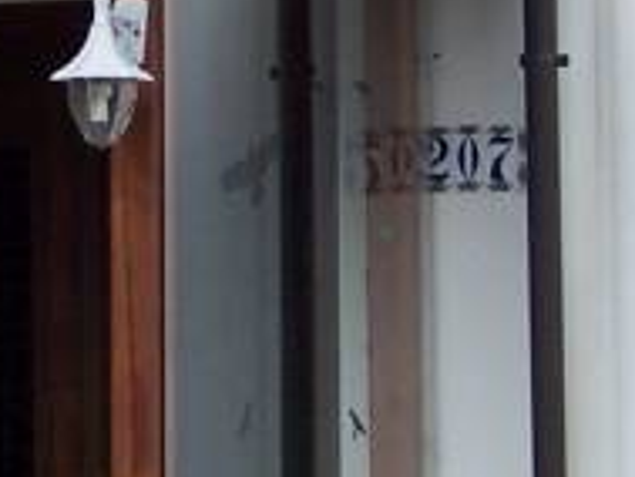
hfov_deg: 9.0
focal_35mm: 219
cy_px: -134
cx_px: 165
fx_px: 4020
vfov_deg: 6.7
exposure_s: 1/320
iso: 80
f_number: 2.8
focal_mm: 6.2
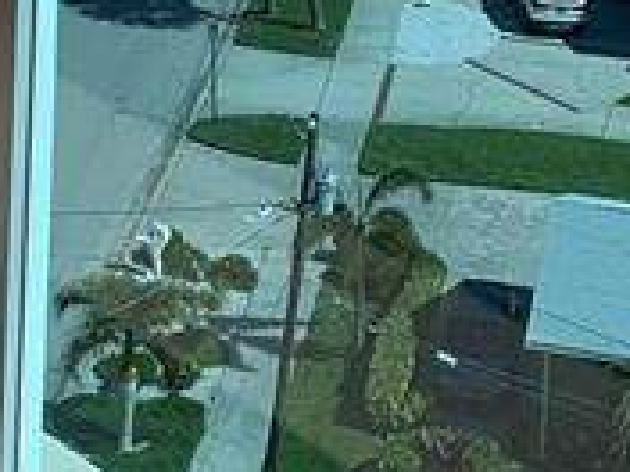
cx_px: 86
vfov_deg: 8.9
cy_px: -662
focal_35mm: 151
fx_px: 2748
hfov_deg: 13.0
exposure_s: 1/3185
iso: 25
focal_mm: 4.25
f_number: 1.8
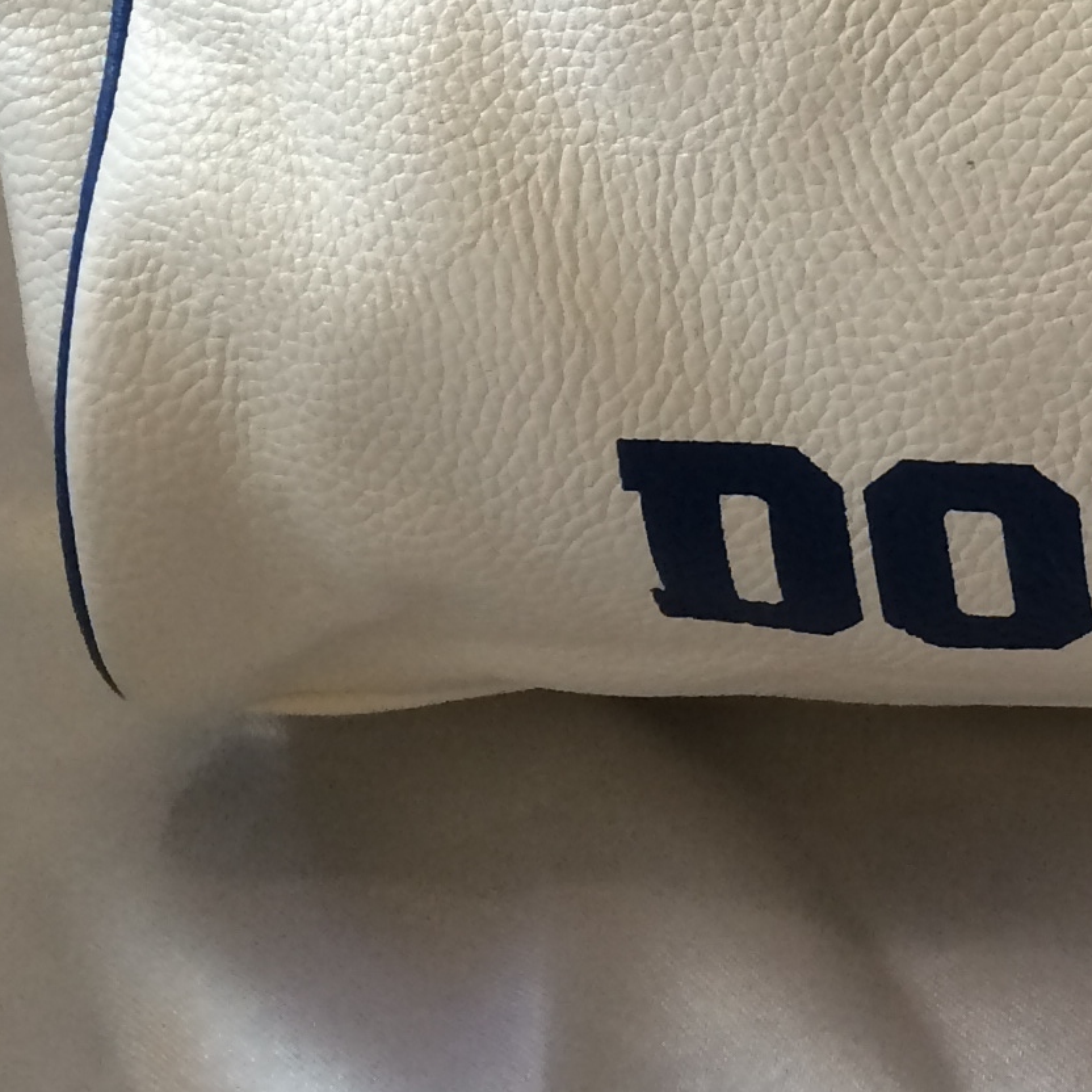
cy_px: -660
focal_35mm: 104
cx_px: 1453
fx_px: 3712
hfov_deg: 15.8
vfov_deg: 15.2
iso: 40
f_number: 2.2
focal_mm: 4.12
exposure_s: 1/40
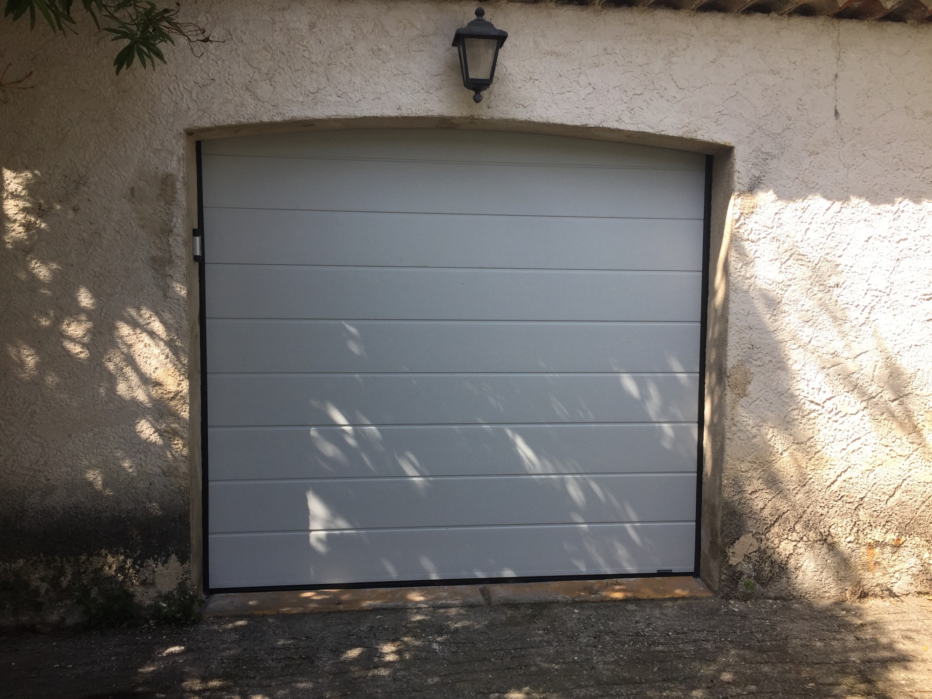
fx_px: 781
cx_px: 466
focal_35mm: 29
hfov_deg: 61.7
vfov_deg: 48.2
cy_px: 350
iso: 32
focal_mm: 4.15
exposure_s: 1/476
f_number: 2.2
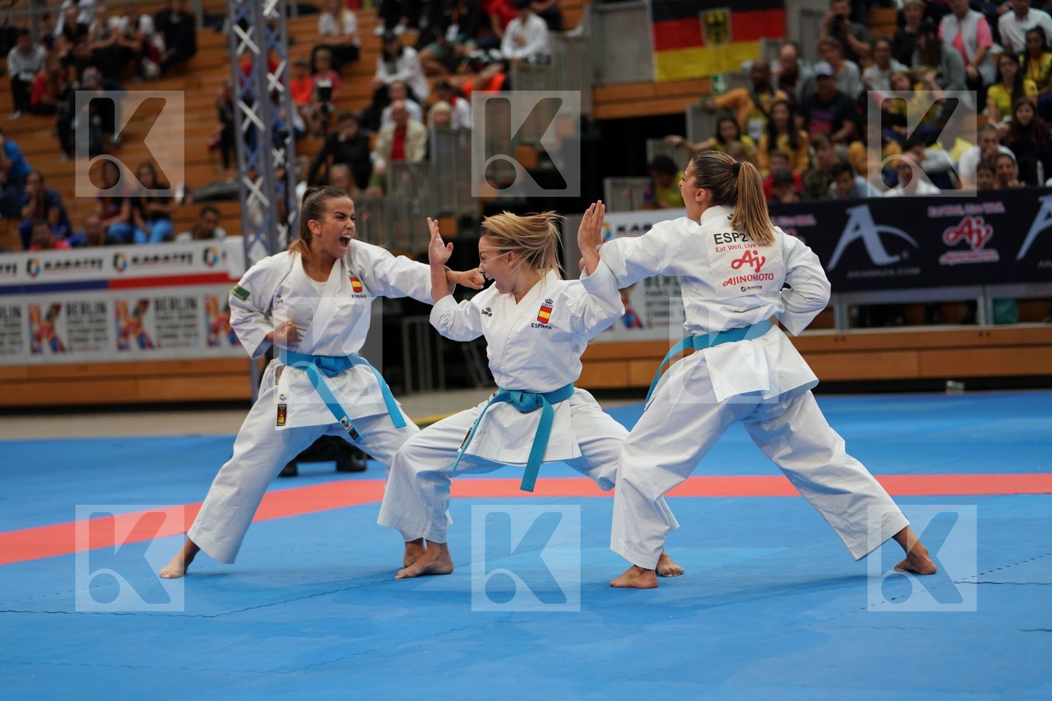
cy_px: 350
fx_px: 2776
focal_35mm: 95
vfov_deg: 14.4
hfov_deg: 21.5
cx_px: 526
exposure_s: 1/500
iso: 640
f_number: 2.8
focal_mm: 95
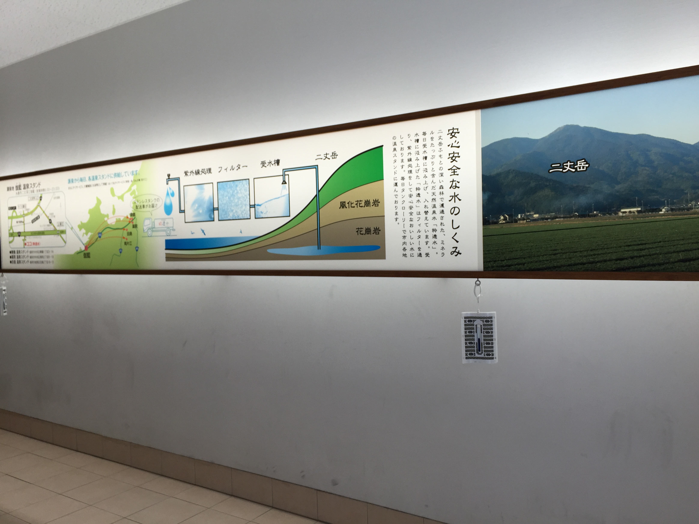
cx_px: 350
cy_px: 262
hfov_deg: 61.7
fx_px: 586
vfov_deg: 48.2
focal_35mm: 29
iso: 40
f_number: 2.2
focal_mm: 4.15
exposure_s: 1/60
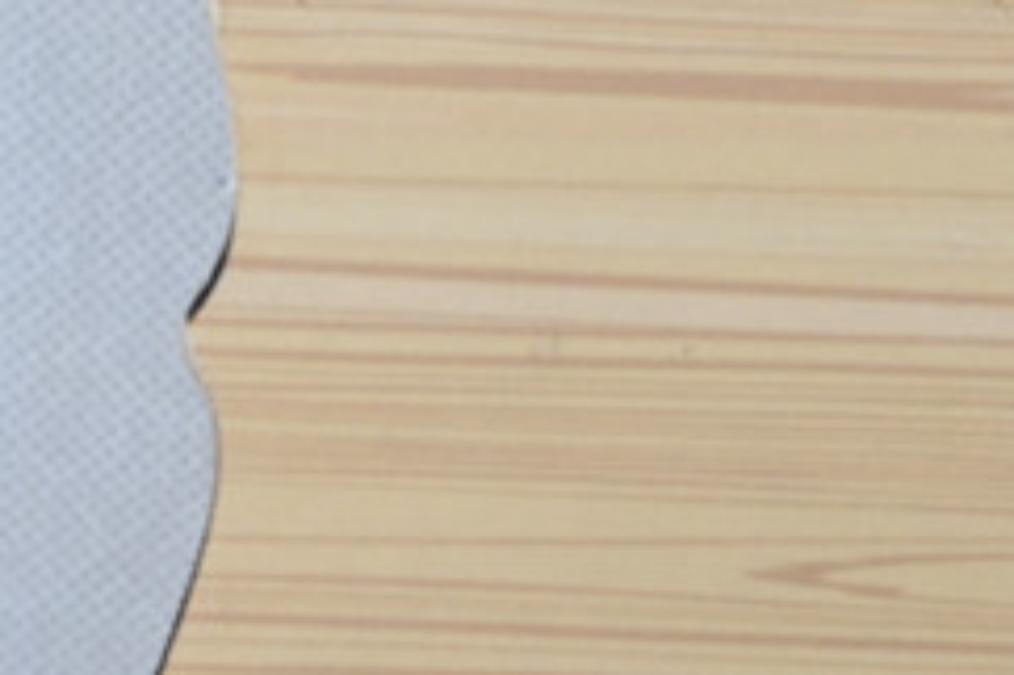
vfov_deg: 5.8
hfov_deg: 8.5
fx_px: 6593
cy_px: 1207
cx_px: 1760
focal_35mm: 234
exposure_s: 1/15
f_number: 10
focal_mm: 31.5
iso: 100
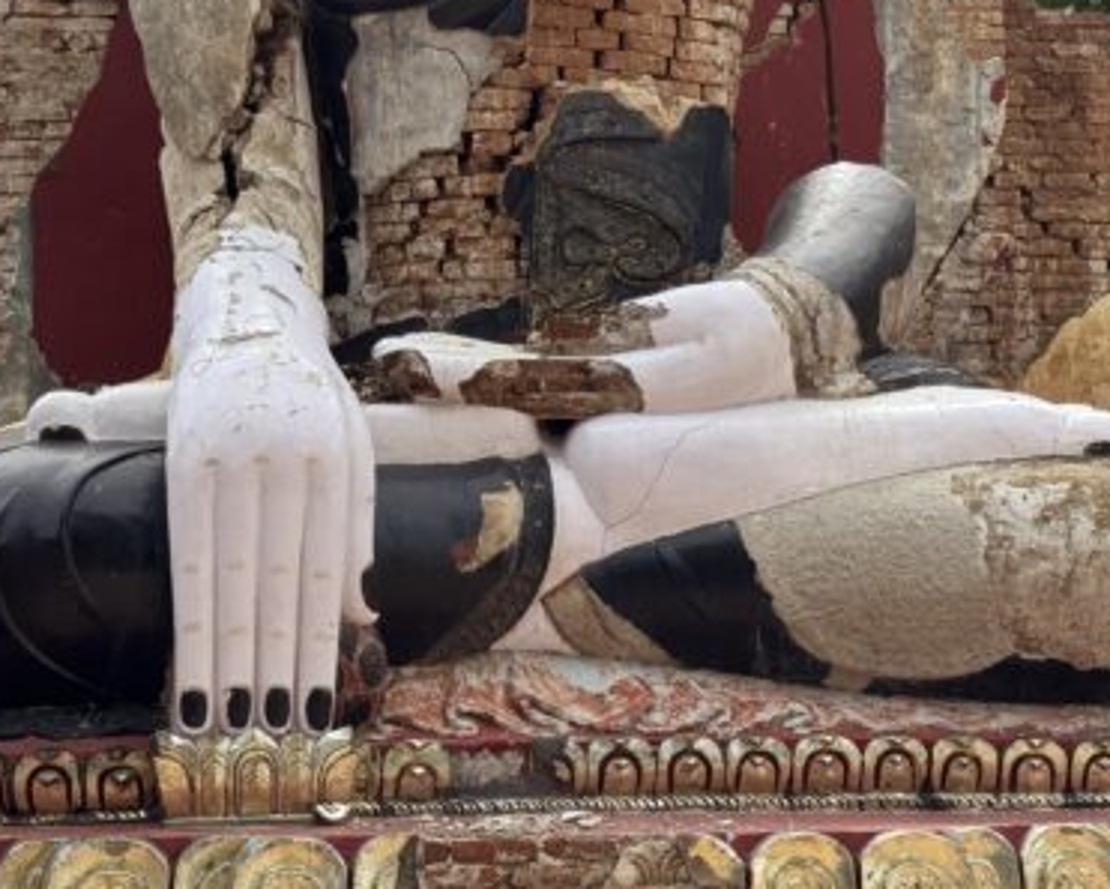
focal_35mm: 97
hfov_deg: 19.8
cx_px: 533
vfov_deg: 15.8
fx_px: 3187
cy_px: 242
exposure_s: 1/4608
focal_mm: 6.76
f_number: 1.78
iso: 64
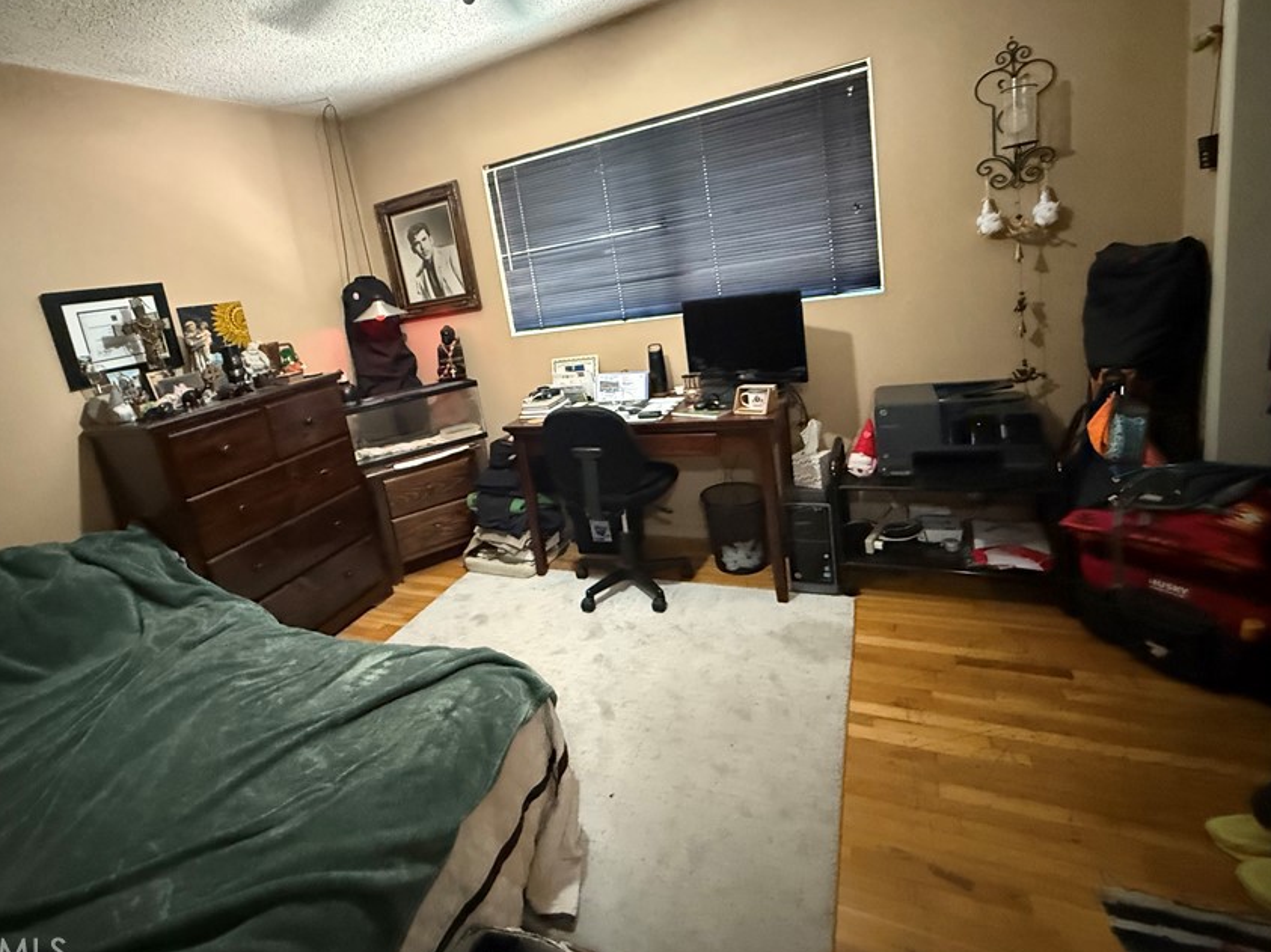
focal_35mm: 17
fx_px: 624
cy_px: 395
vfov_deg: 74.1
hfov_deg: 90.5
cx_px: 553
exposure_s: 1/40
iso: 1250
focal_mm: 2.22
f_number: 2.2
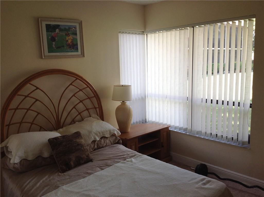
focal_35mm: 35
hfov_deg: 52.7
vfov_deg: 40.6
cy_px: 98
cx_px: 132
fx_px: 266
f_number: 2.4
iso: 50
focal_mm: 4.28
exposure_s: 1/120
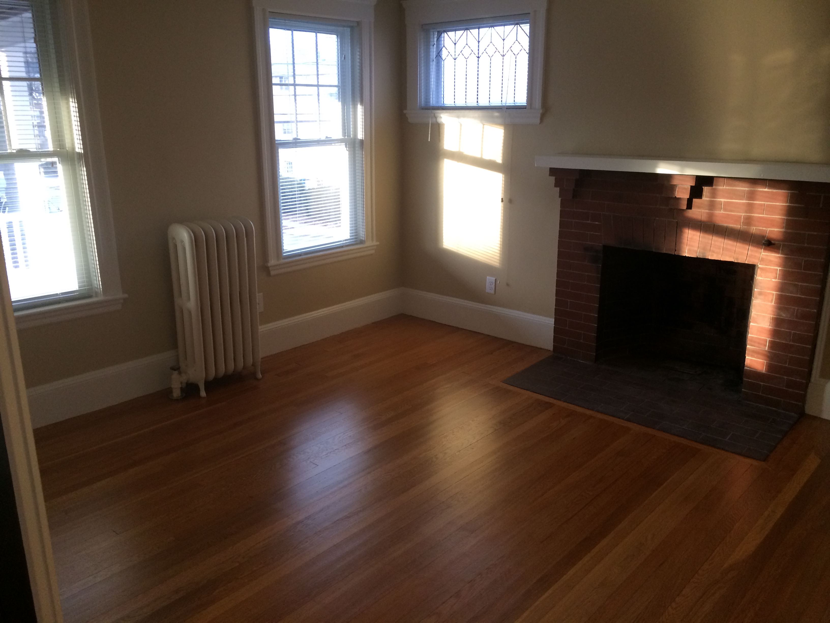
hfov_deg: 60.0
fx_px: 719
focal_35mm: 30
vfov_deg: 46.8
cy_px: 312
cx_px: 415
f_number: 2.2
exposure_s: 1/30
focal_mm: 4.12
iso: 64
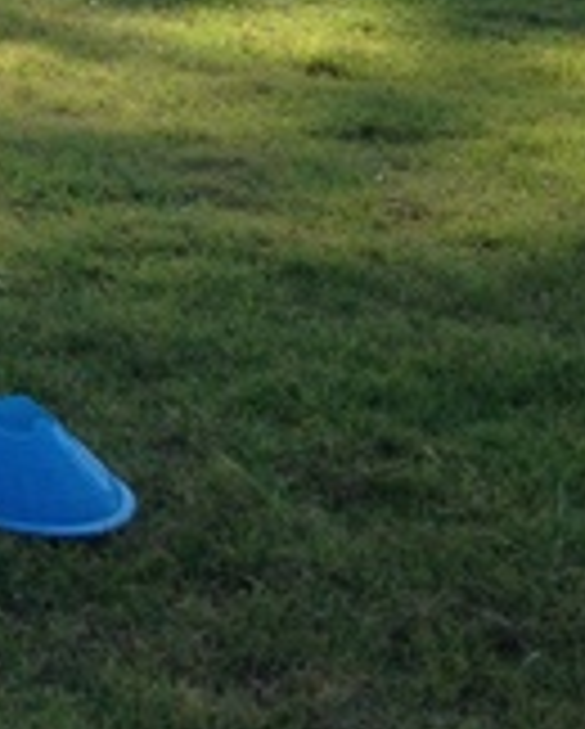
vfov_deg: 14.5
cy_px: -225
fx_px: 2743
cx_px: -608
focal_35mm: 127
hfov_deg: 11.0
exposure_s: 1/596
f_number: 2.4
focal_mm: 4.13
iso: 50
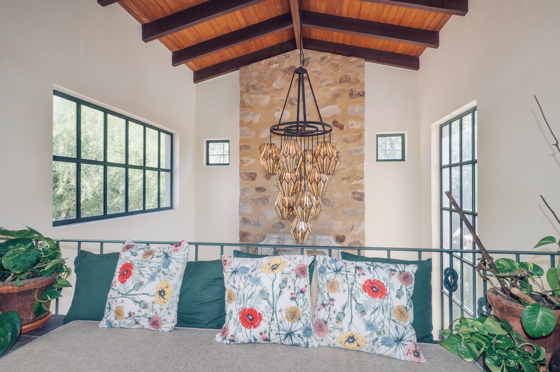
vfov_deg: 68.8
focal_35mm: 18
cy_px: 186
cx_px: 280
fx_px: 272
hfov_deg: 91.6
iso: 400
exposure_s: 1/6
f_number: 20
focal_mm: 17.5
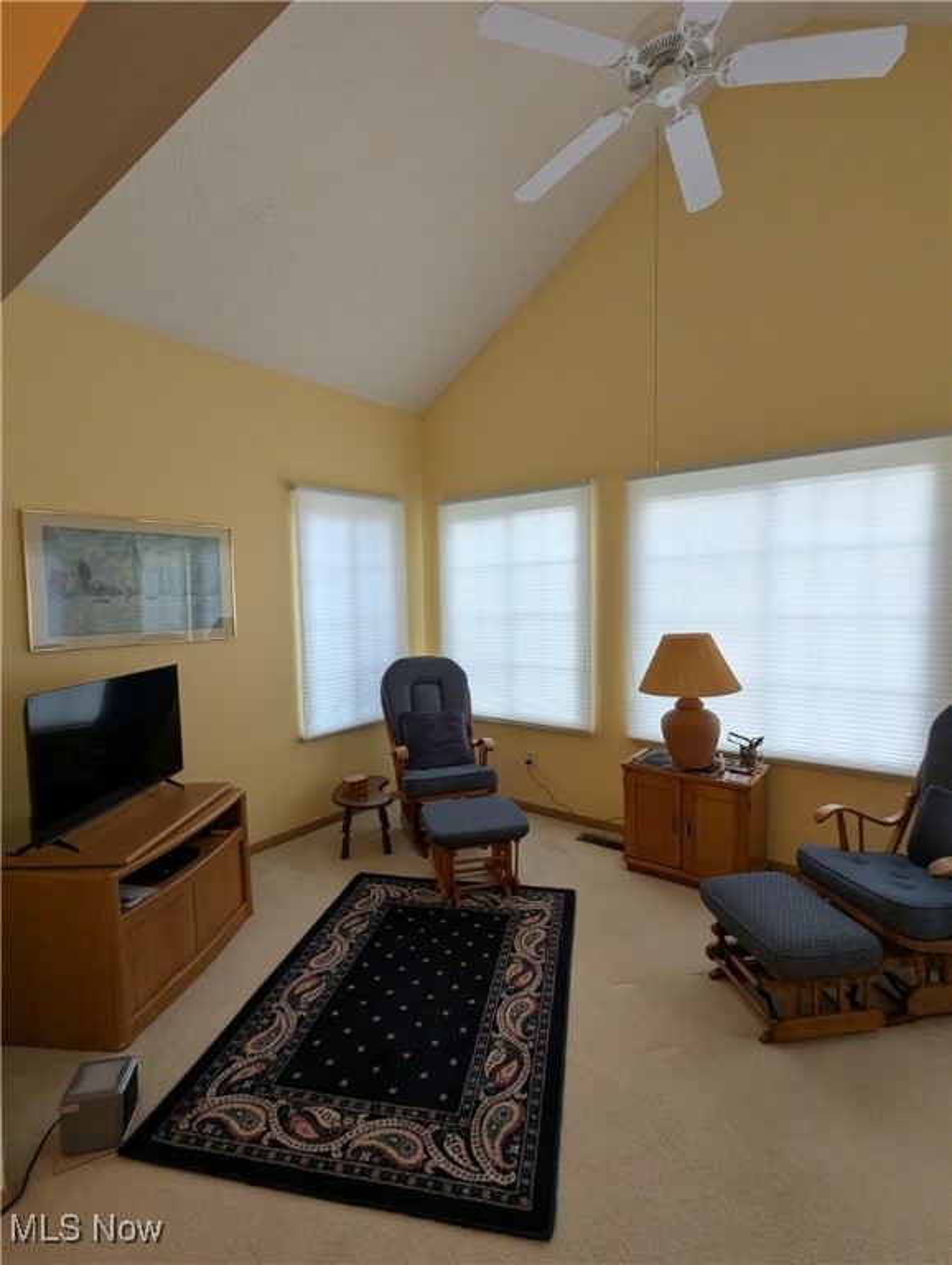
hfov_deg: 78.2
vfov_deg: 94.4
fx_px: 585
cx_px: 476
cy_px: 632
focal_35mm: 16
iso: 167
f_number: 2.2
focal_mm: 2.35
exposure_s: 1/40
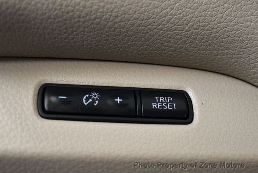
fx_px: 502
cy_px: 86
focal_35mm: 70
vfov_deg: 19.5
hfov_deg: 28.8
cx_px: 129
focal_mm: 35
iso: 2800
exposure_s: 1/125
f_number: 4.5
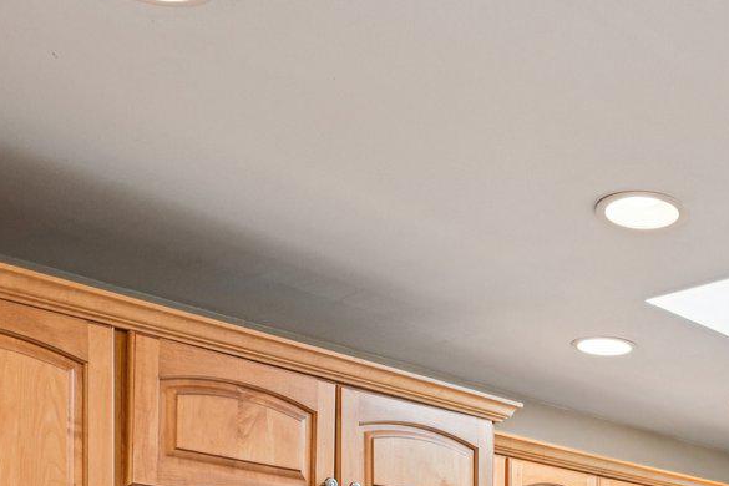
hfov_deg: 32.7
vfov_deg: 21.1
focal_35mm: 56
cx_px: 734
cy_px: 691
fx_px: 1134
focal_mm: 16
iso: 400
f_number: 8
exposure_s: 1/25
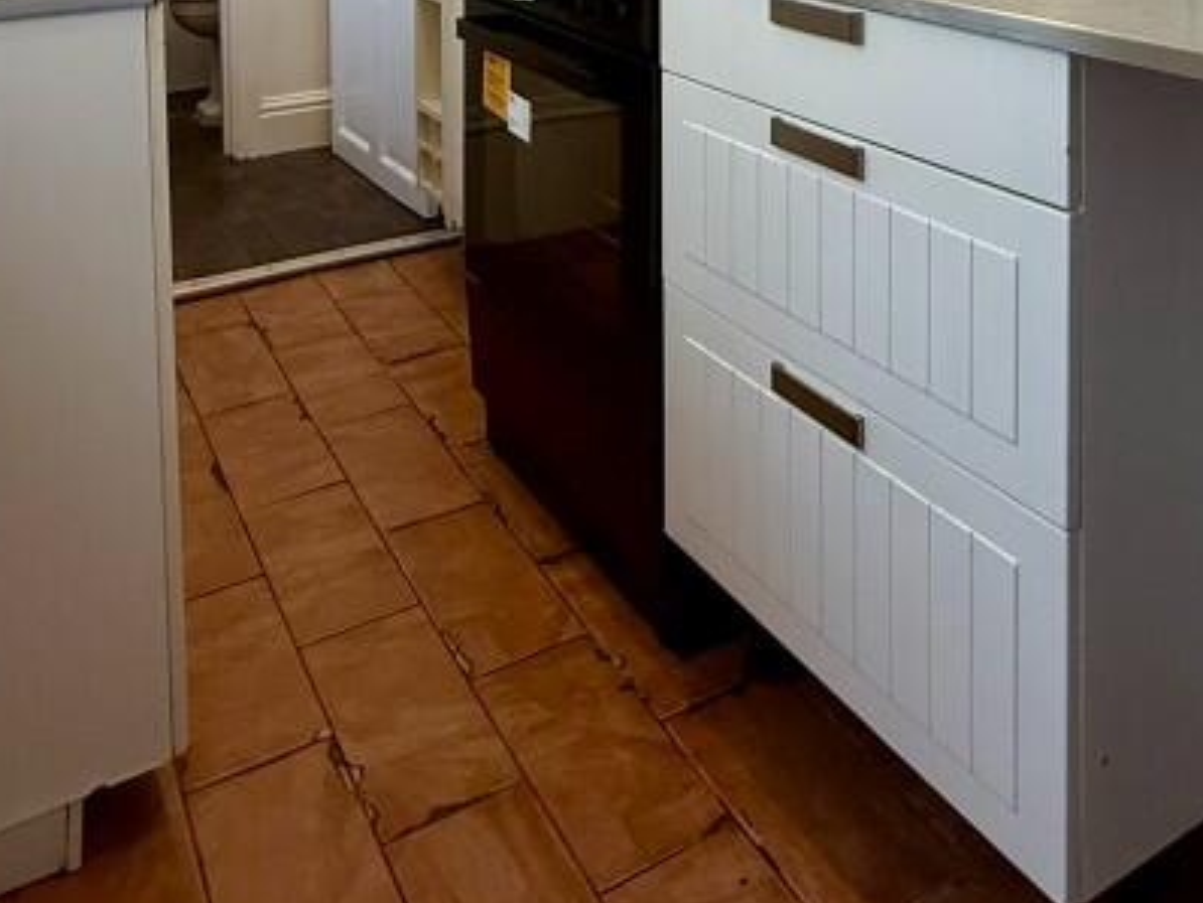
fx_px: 1252
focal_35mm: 36
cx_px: 635
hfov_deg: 51.3
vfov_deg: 32.8
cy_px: -172
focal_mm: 2.22
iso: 250
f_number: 2.2
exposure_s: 1/50
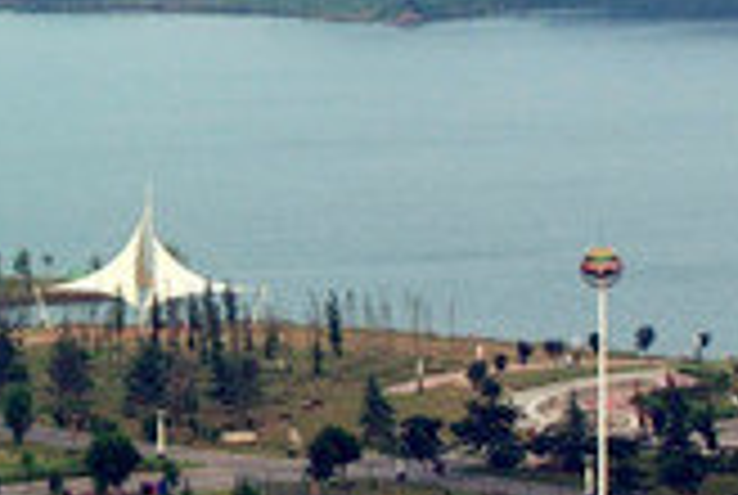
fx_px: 6592
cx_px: -135
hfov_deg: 6.4
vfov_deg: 4.3
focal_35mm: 321
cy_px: 99
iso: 100
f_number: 6.3
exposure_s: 1/50
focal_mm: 70
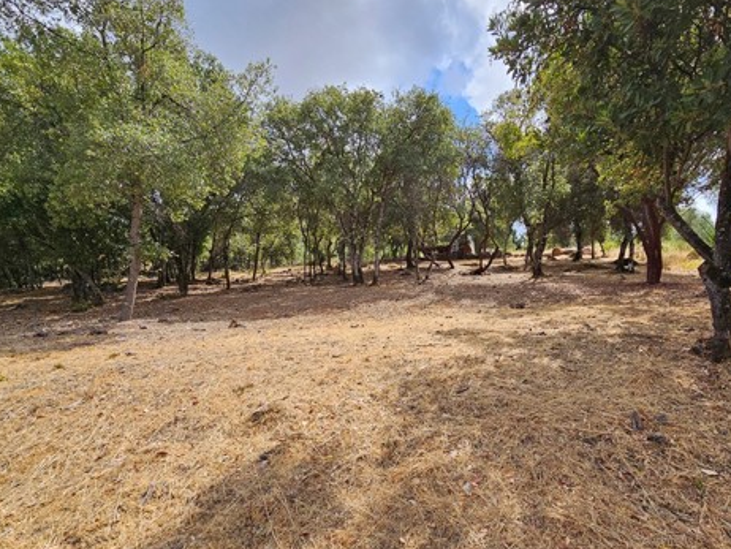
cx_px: 399
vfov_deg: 70.9
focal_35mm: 18
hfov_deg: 87.5
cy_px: 329
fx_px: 380
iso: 50
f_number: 2.2
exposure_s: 1/1809
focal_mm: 2.2
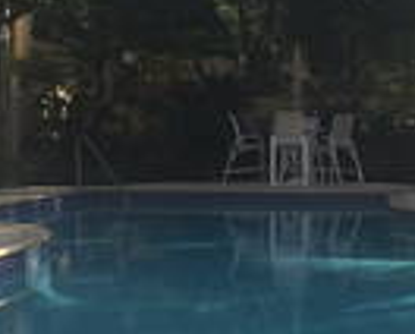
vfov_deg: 20.0
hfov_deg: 24.7
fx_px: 947
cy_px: 158
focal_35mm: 77
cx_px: 252
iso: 32
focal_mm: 4.15
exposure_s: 1/1721
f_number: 2.2
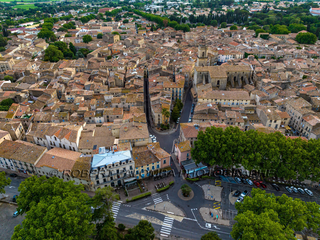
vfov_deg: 56.8
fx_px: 222
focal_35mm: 24
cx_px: 160
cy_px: 120
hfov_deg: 71.6
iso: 100
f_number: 6.3
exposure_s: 1/60
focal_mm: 12.3
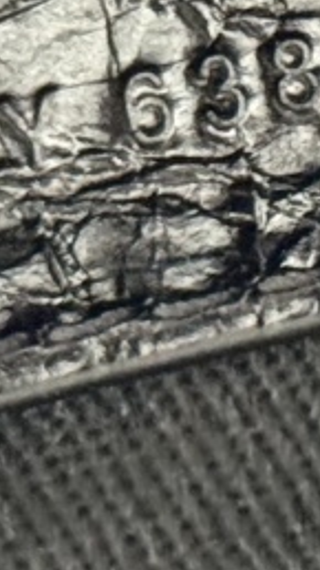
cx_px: 512
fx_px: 4408
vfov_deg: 7.4
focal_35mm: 292
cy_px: 77
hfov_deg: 4.1
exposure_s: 1/25
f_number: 1.78
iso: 640
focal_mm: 6.76
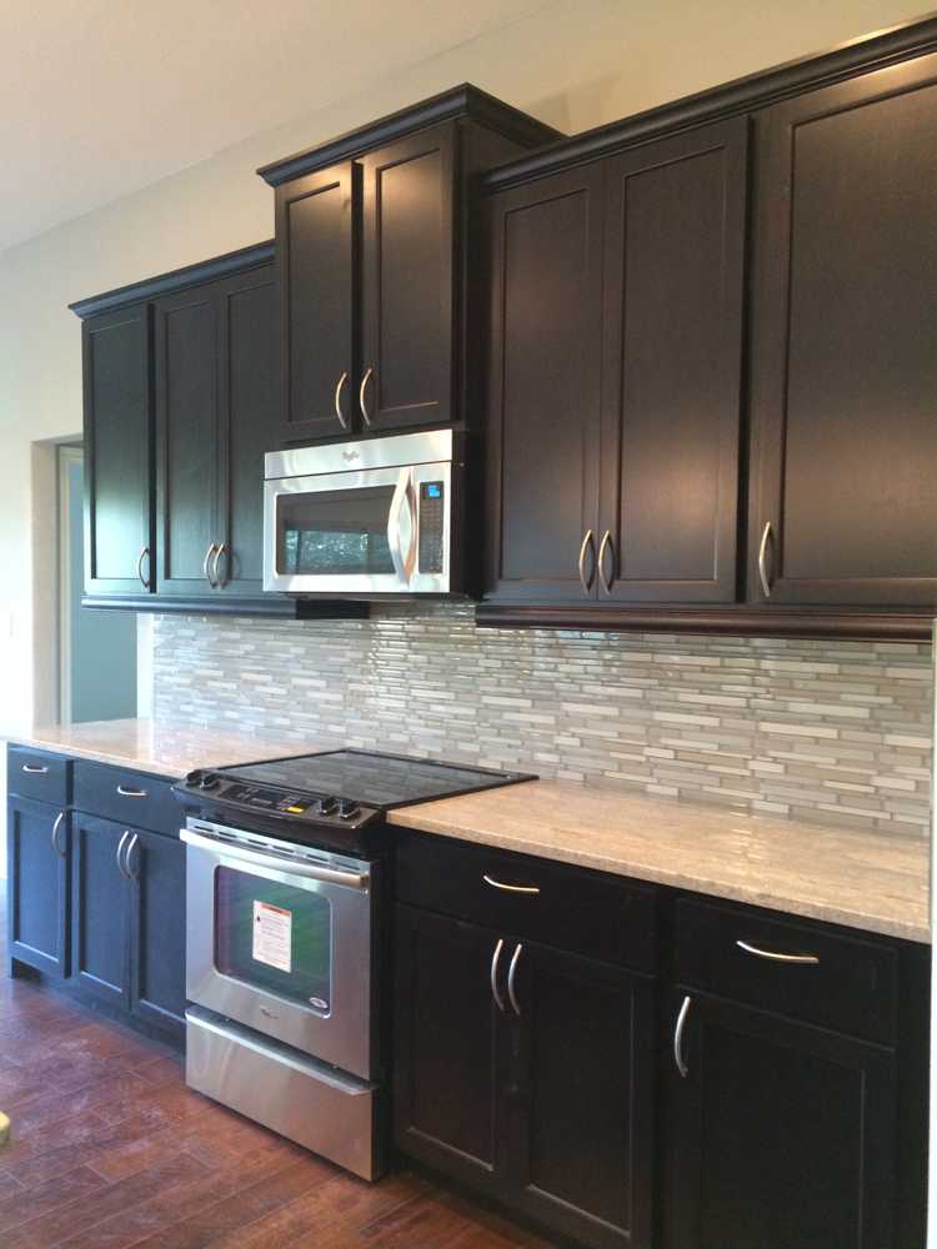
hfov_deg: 46.8
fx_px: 1083
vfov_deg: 60.0
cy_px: 624
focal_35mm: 30
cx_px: 468
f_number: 2.2
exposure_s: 1/24
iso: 320
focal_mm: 4.12
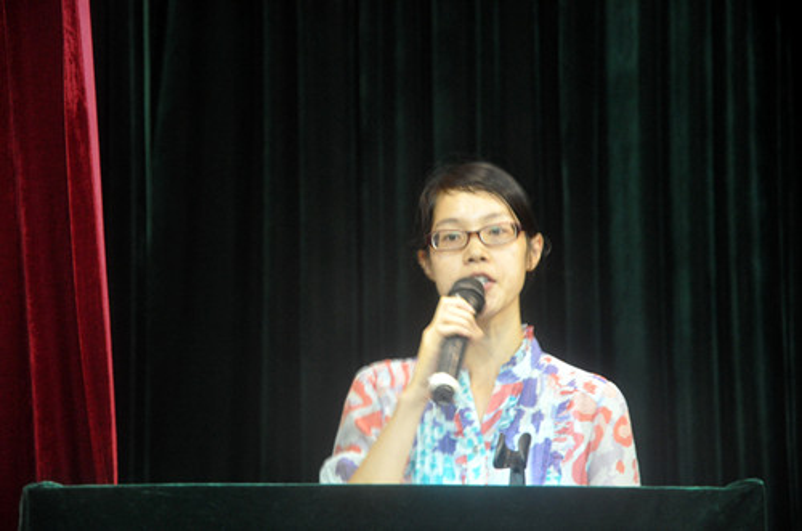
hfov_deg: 13.1
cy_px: 266
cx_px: 401
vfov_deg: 8.7
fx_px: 3501
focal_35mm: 158
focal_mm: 105
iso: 1600
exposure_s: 1/4
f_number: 5.6
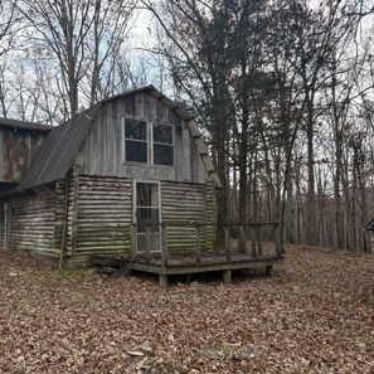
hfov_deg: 51.5
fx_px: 379
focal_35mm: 31
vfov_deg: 52.5
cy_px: 188
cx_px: 123
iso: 64
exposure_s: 1/3279
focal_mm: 5.96
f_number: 1.6
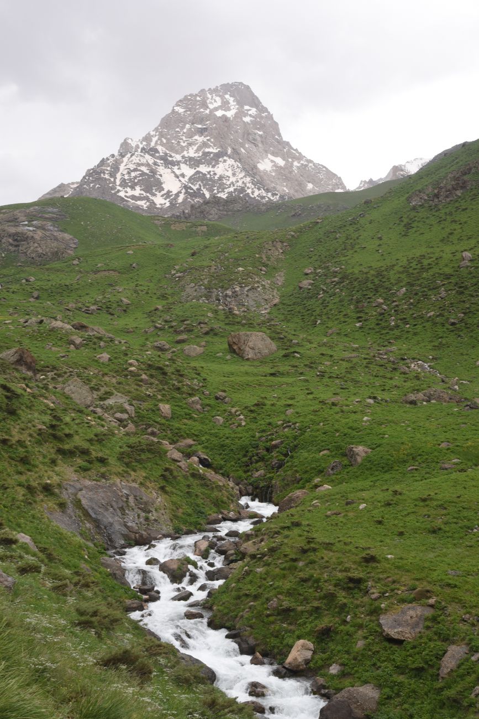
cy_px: 360
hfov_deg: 27.0
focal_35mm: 50
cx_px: 240
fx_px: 998
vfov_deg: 39.6
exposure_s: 1/125
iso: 250
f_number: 10
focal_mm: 50
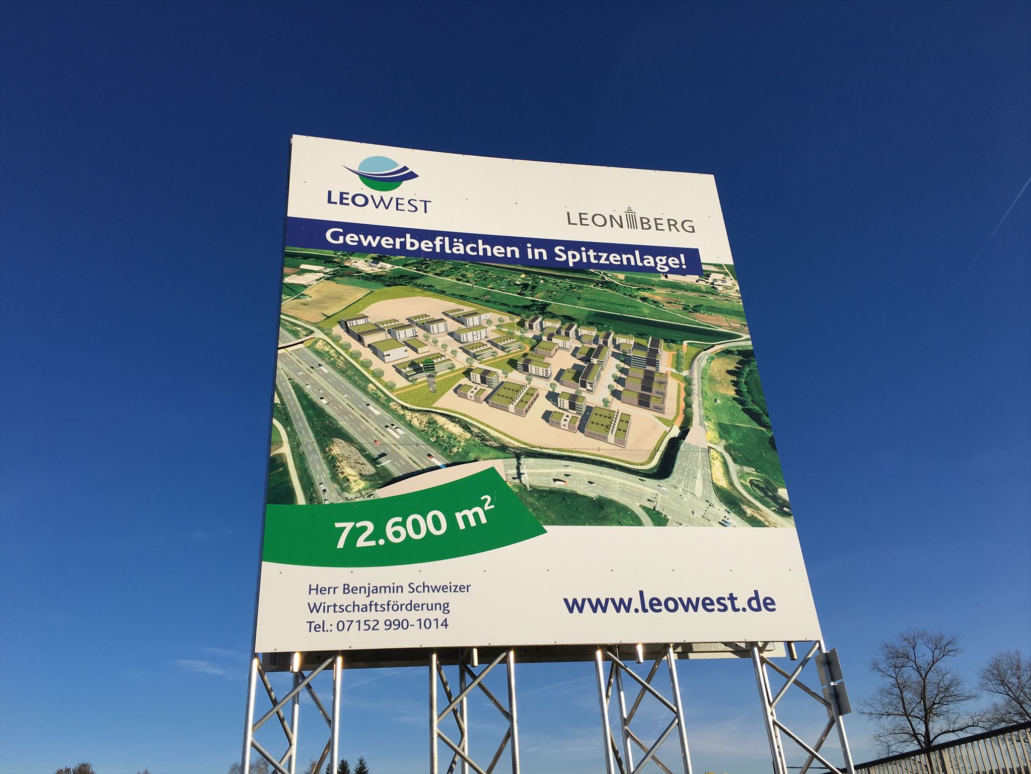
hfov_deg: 61.7
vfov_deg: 48.2
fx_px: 864
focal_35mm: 29
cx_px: 516
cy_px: 387
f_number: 2.2
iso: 25
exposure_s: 1/2481
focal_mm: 4.15
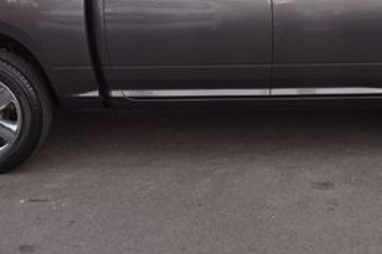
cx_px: 229
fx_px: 626
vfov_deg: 22.3
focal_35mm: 59
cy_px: 12
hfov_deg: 33.8
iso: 100
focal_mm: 16
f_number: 4.5
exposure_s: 1/60
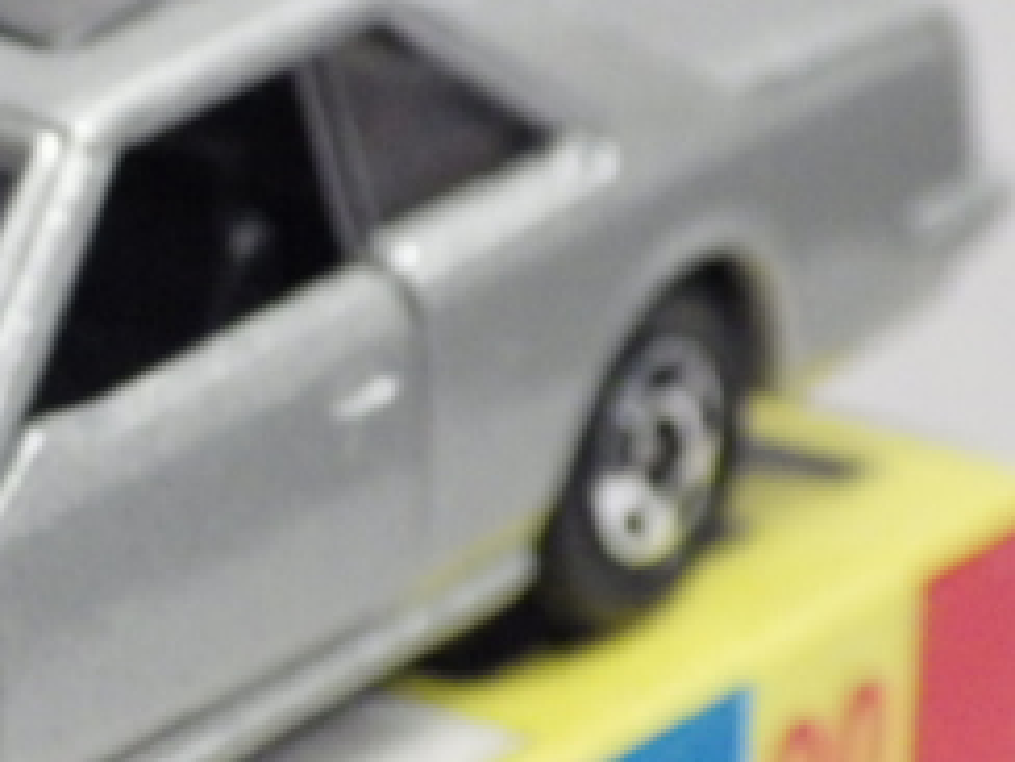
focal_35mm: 312
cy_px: 575
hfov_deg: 6.3
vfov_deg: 4.8
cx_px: -166
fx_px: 9148
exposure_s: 1/30
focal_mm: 21.3
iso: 800
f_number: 4.8
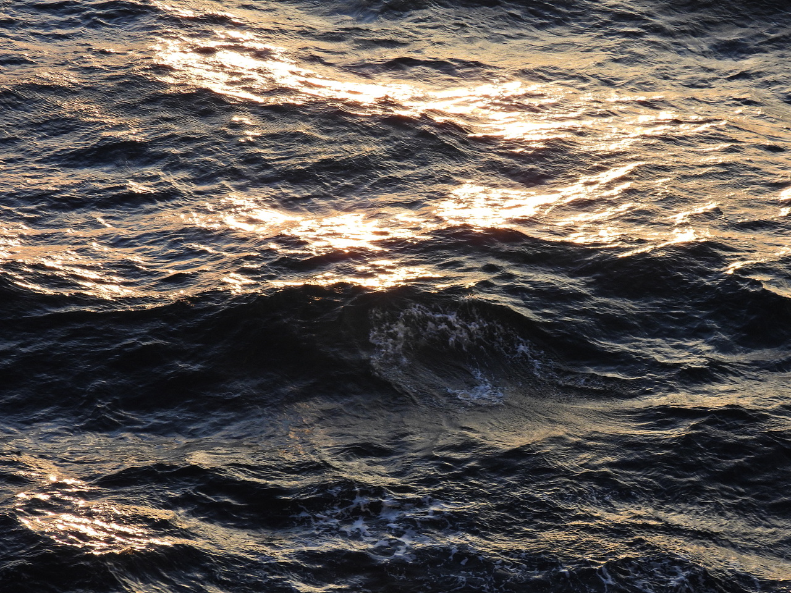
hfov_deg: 15.8
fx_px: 2856
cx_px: 396
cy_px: 296
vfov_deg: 11.9
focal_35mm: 125
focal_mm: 22.3
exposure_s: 1/250
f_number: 4
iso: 100
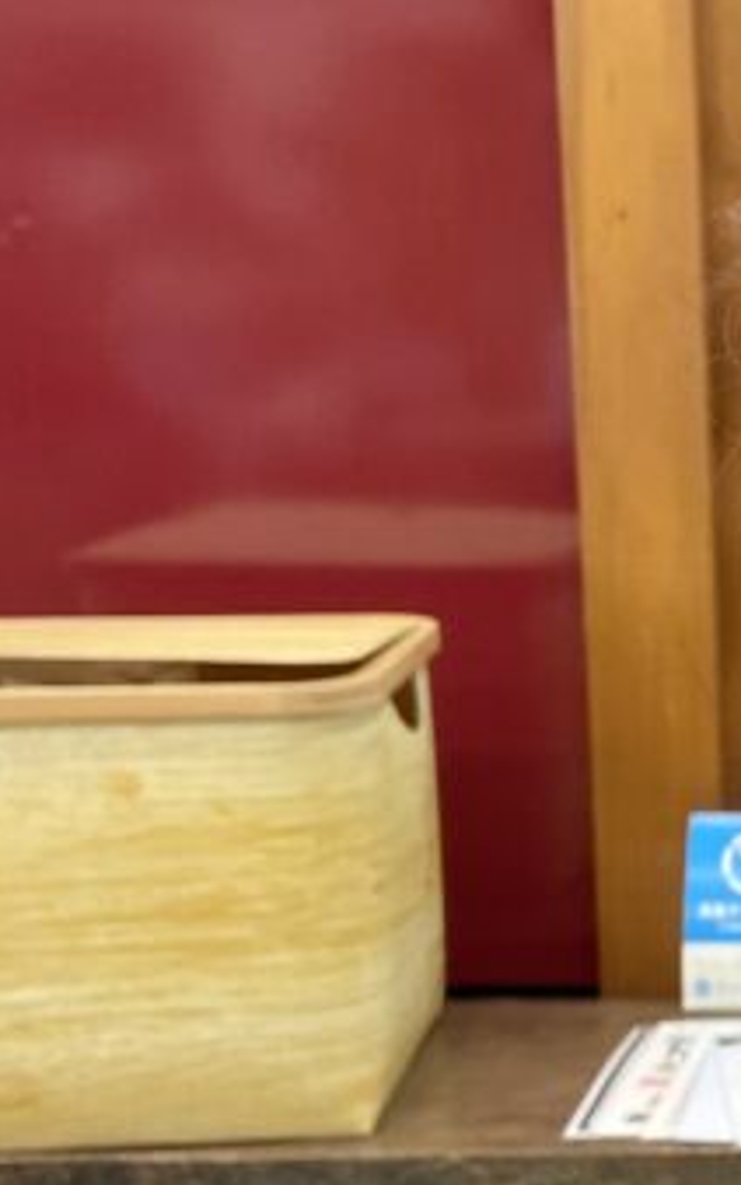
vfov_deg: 26.2
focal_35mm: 78
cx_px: 1244
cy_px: 839
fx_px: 2519
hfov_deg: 15.0
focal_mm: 4.25
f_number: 1.8
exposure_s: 1/100
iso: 125
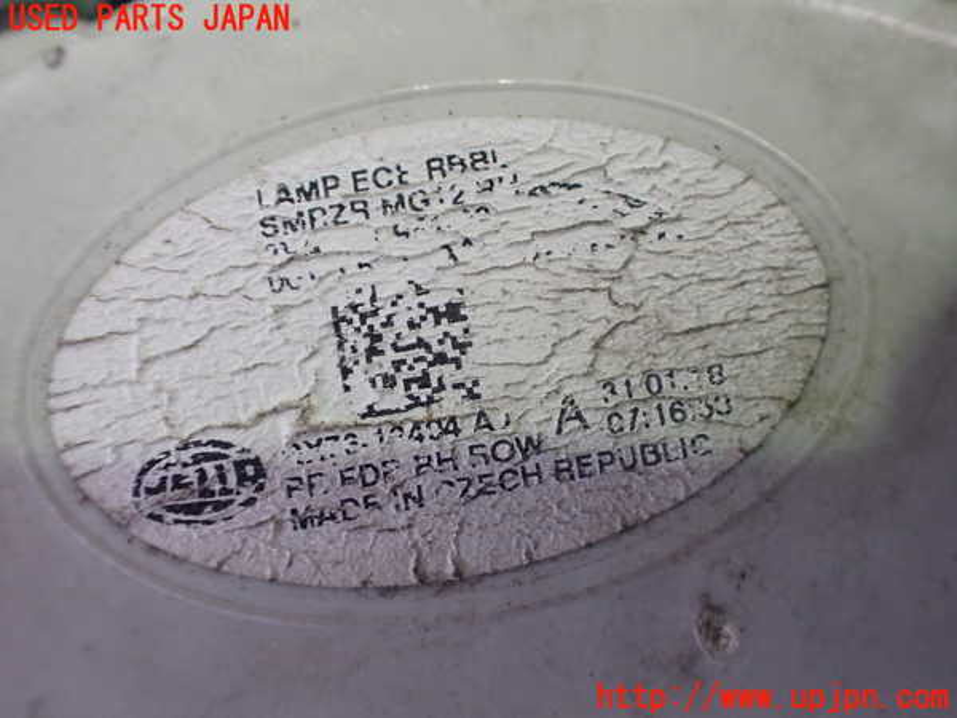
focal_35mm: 30
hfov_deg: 60.0
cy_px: 359
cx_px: 478
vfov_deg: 46.8
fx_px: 829
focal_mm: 5.4
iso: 800
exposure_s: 1/125
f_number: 2.3
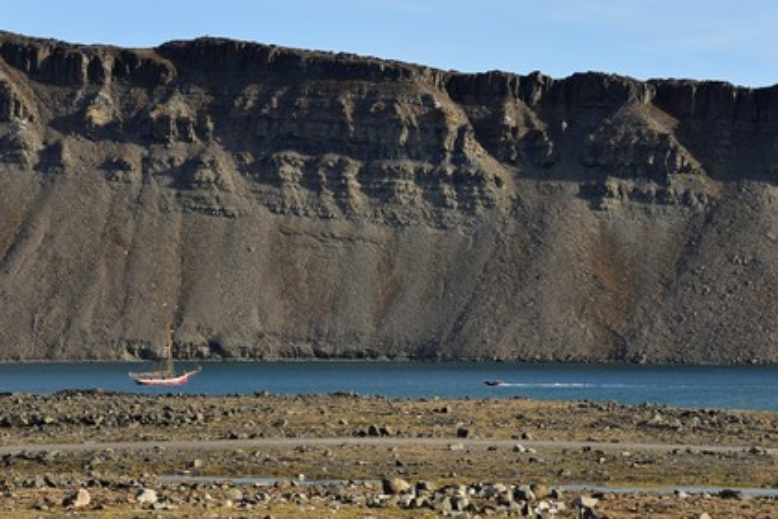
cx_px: 389
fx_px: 3782
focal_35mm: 175
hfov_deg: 11.7
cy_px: 260
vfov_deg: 7.8
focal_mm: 175
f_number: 6.3
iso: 200
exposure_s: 1/500
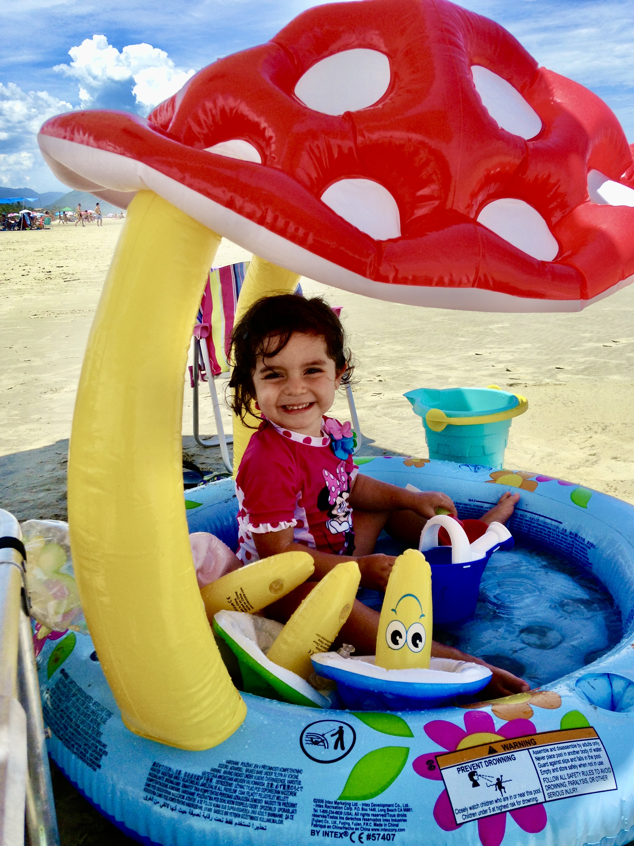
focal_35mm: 33
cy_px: 423
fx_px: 806
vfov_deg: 55.4
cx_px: 317
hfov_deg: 42.9
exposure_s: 1/1427
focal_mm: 4.13
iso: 50
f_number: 2.4
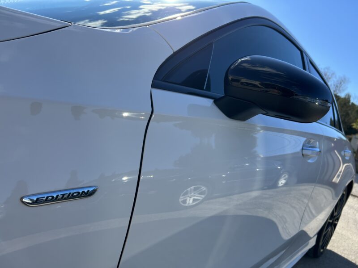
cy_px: 134
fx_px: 269
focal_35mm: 26
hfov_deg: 67.3
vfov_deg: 53.1
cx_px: 179
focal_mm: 5.7
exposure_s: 1/2695
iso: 50
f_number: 1.5
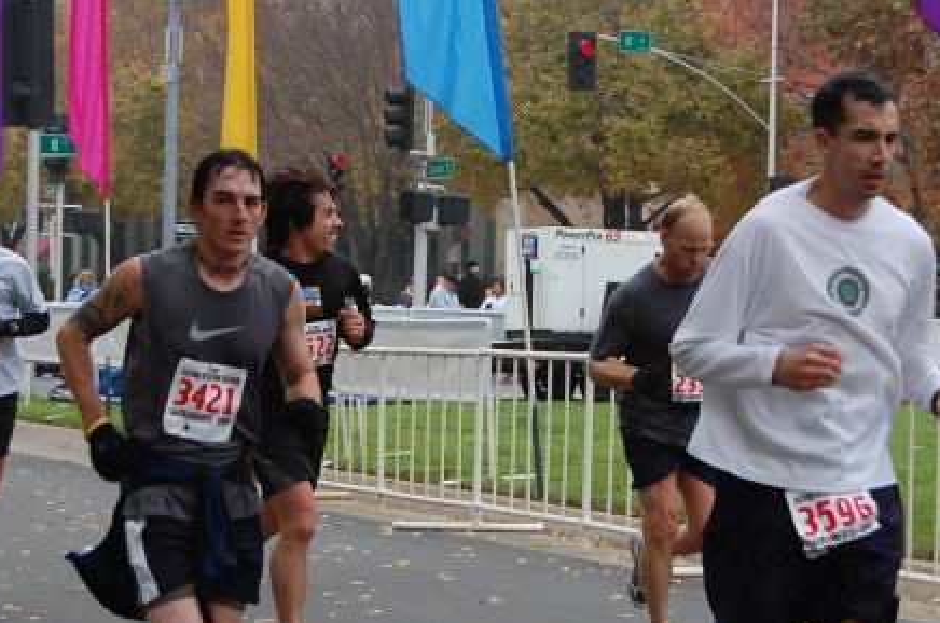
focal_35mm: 124
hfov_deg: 16.6
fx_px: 3230
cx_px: 496
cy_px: 397
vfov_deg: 11.0
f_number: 5.3
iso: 800
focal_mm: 45
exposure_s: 1/400
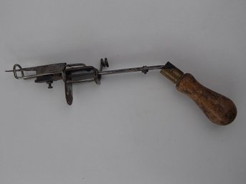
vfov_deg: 38.6
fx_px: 263
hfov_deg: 50.2
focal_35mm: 37
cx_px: 123
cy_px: 92
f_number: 4.7
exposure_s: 1/160
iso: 100
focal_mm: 6.64
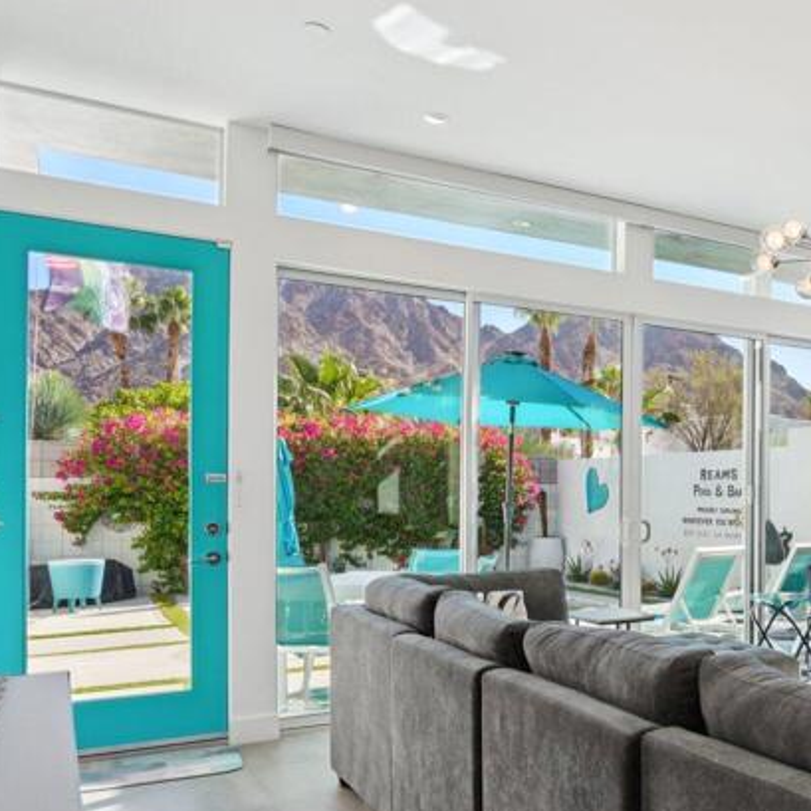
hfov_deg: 41.0
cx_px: 845
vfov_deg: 48.0
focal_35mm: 34
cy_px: 502
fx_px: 901
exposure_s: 1/40
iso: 100
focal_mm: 16
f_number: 8
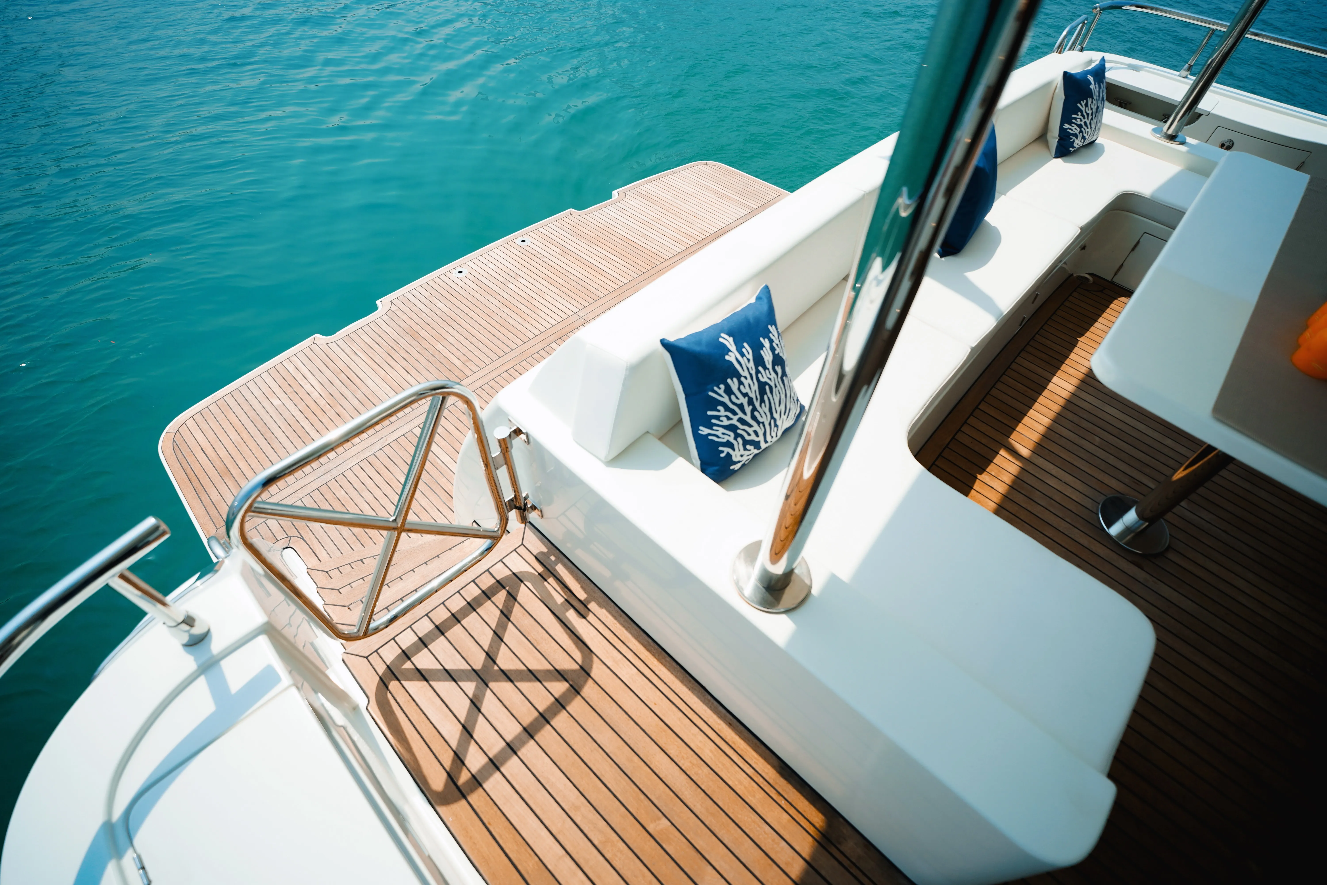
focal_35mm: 16
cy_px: 442
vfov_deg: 73.7
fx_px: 590
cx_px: 664
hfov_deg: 96.7
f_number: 3.2
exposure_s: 1/3200
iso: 200
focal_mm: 16
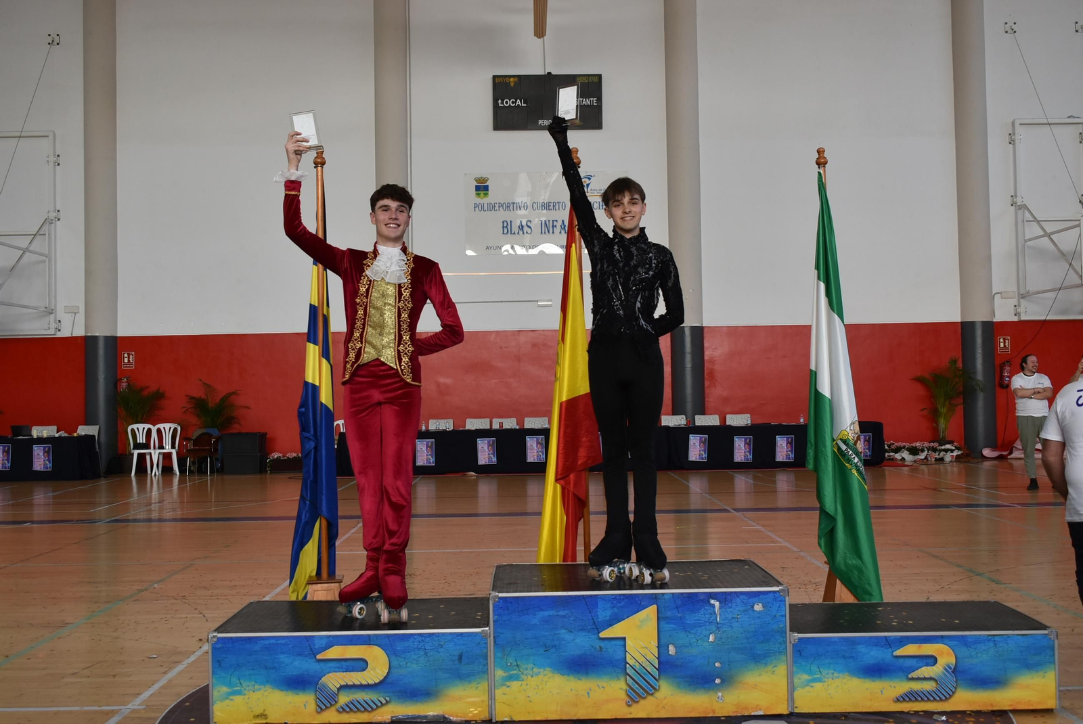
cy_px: 362
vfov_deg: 35.6
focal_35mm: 38
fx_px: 1129
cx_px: 542
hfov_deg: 51.2
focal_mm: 25
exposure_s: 1/100
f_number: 5
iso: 400
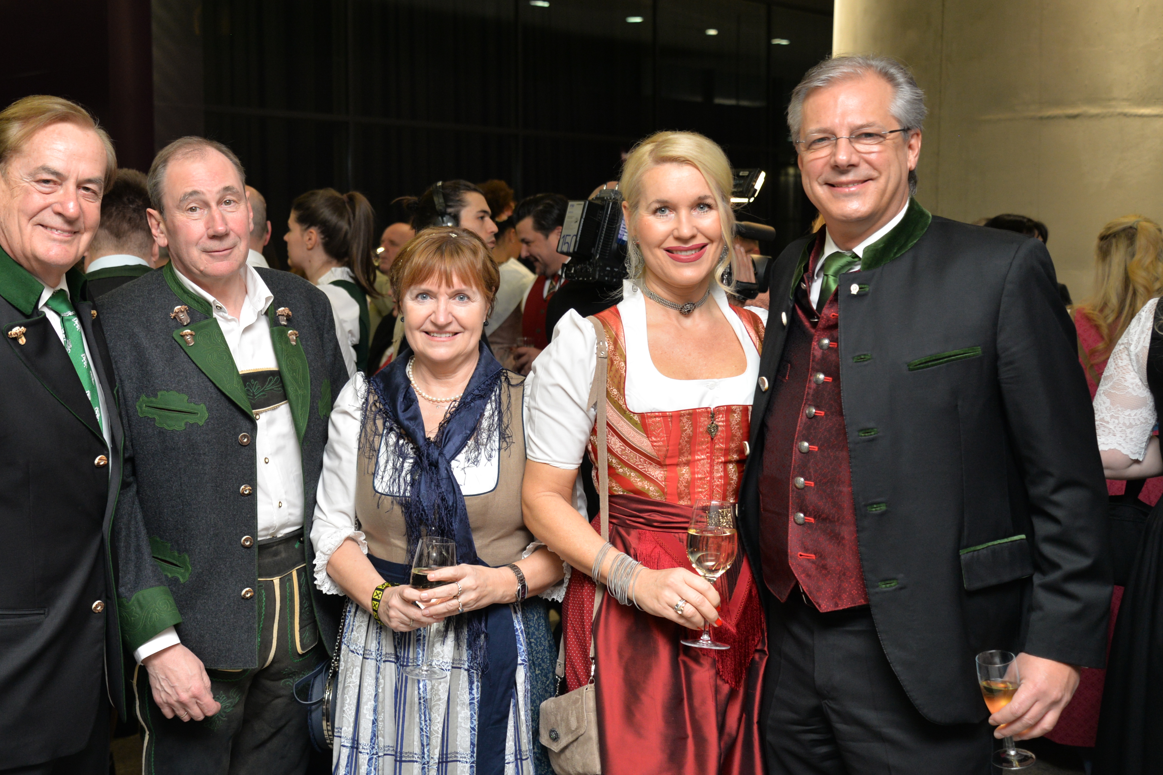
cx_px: 387
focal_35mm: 47
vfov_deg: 28.6
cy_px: 326
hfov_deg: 41.4
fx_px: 1518
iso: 800
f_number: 4
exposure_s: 1/60
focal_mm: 35
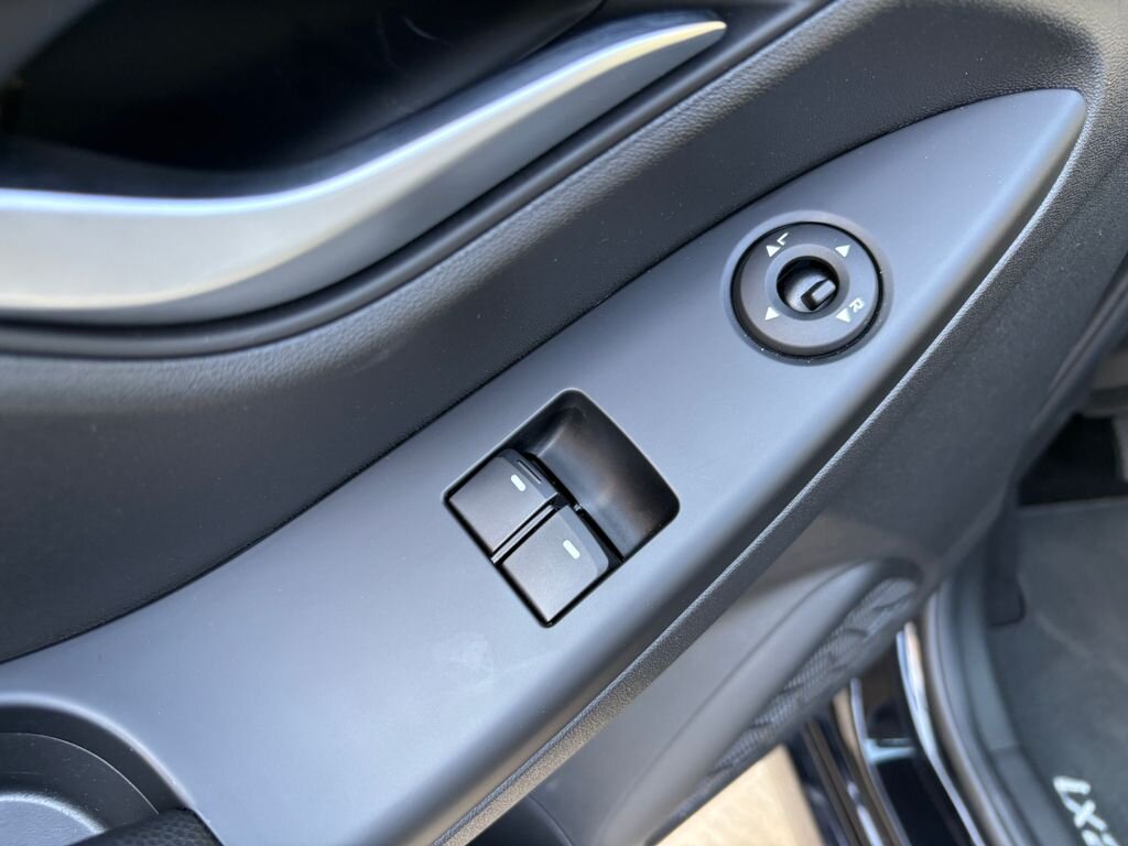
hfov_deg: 67.3
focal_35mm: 26
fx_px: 847
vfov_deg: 53.1
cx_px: 564
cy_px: 423
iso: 125
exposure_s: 1/66
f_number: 1.6
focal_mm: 5.96
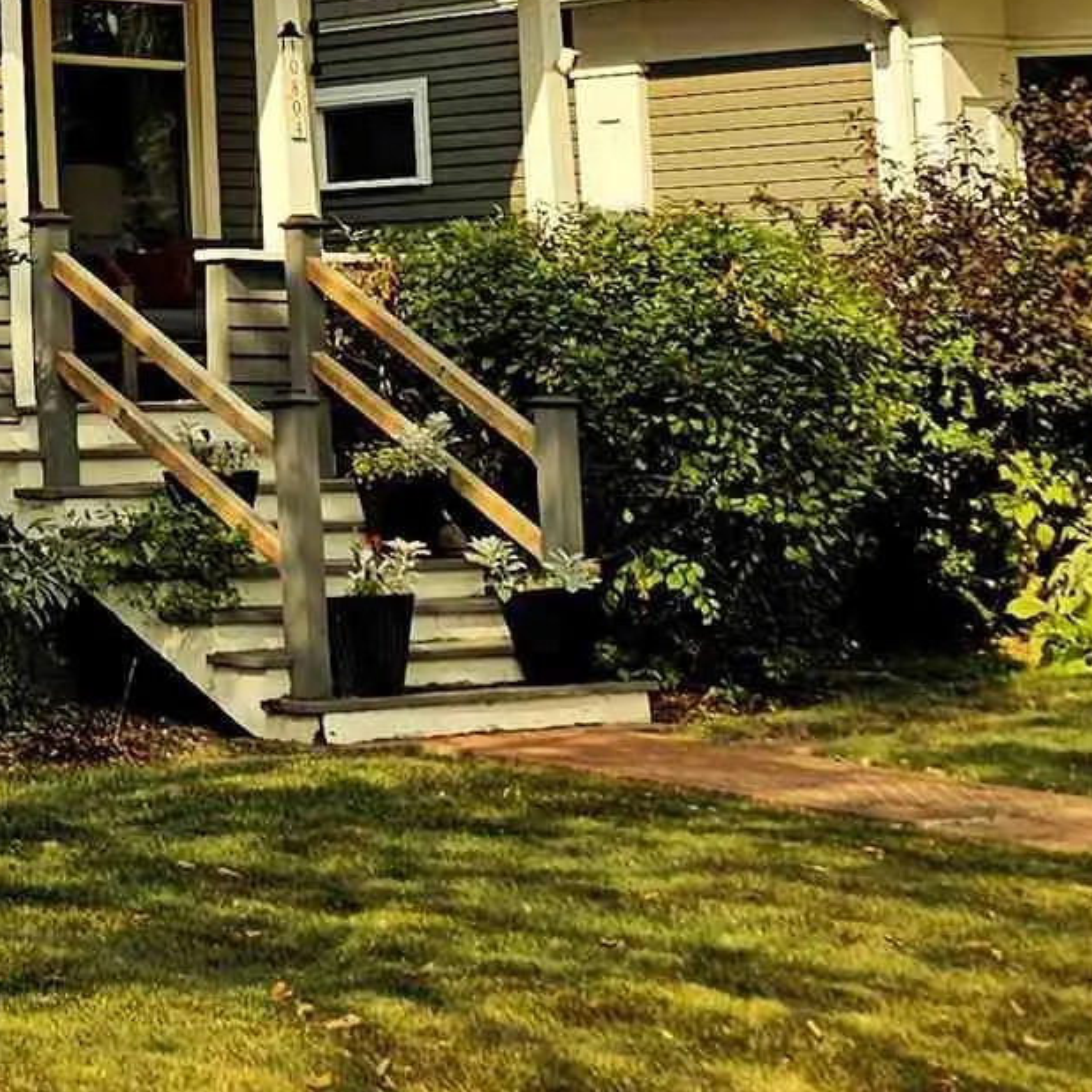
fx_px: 3605
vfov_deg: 16.6
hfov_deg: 15.9
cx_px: -528
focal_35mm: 101
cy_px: -152
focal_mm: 6.3
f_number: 1.7
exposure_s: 1/423
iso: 10
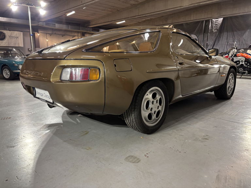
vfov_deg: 53.1
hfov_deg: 67.3
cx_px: 126
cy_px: 94
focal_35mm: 26
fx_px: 189
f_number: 1.6
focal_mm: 5.96
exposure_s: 1/50
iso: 200
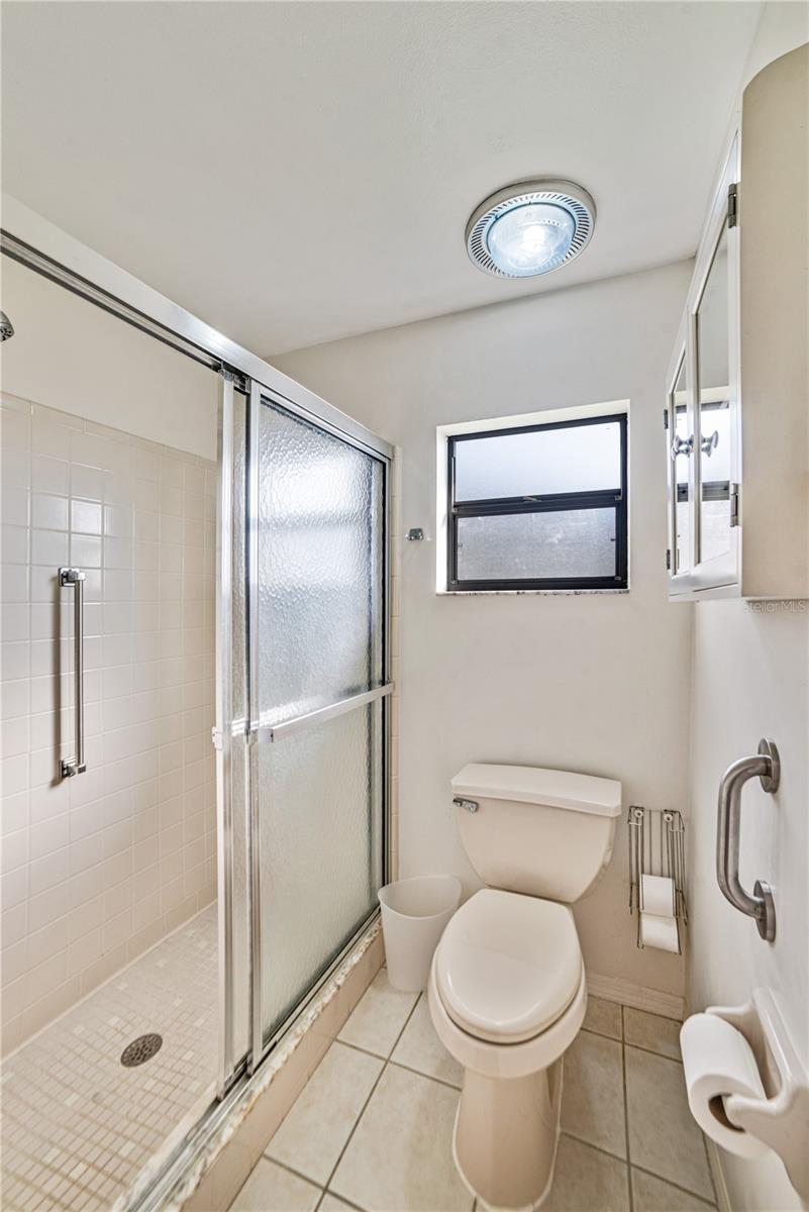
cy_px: 606
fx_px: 471
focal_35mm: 14
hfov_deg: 81.3
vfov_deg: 104.2
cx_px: 404
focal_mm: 14
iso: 160
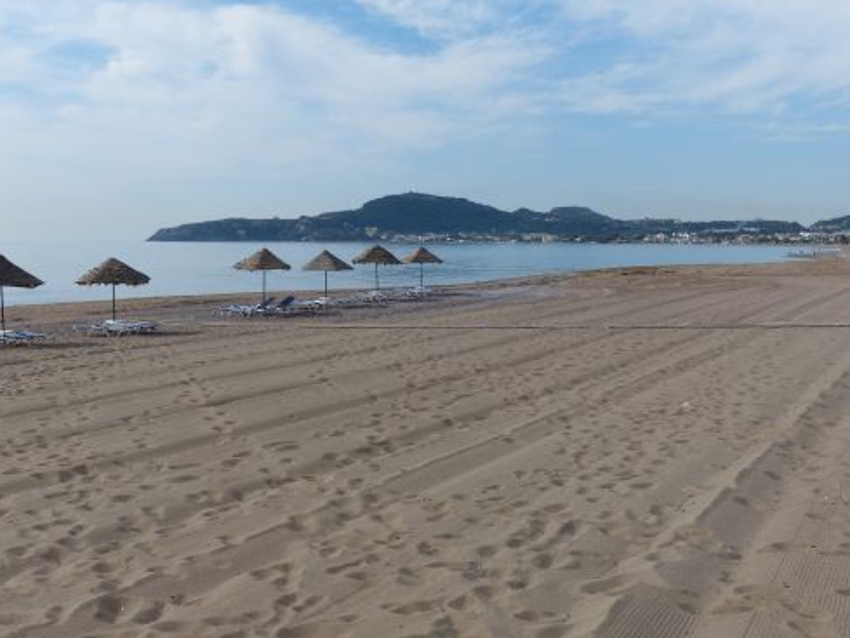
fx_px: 1105
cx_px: 422
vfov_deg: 32.2
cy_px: 324
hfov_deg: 42.1
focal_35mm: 45
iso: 100
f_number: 4
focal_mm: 7.8
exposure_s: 1/1300
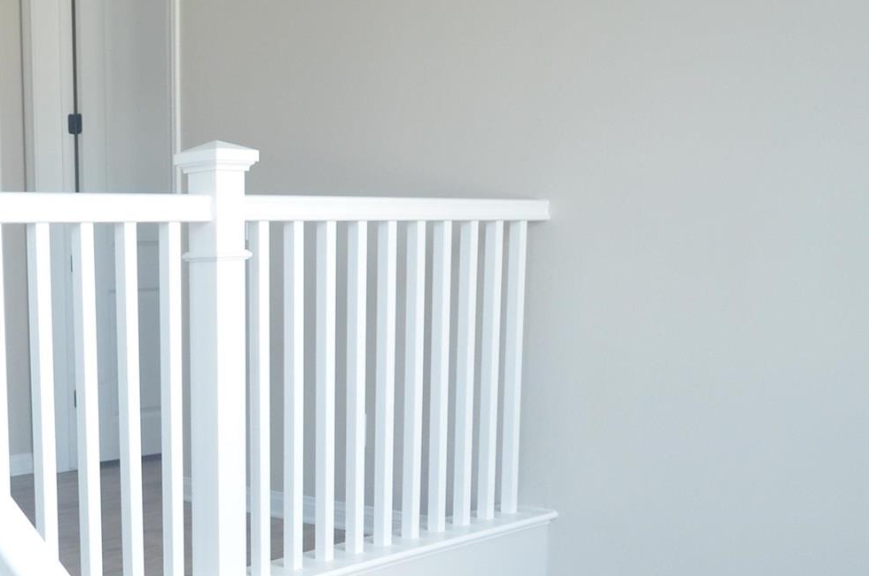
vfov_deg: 28.1
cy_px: 432
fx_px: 1132
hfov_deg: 37.7
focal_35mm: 47
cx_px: 12
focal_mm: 10
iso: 400
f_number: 5
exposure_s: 1/100
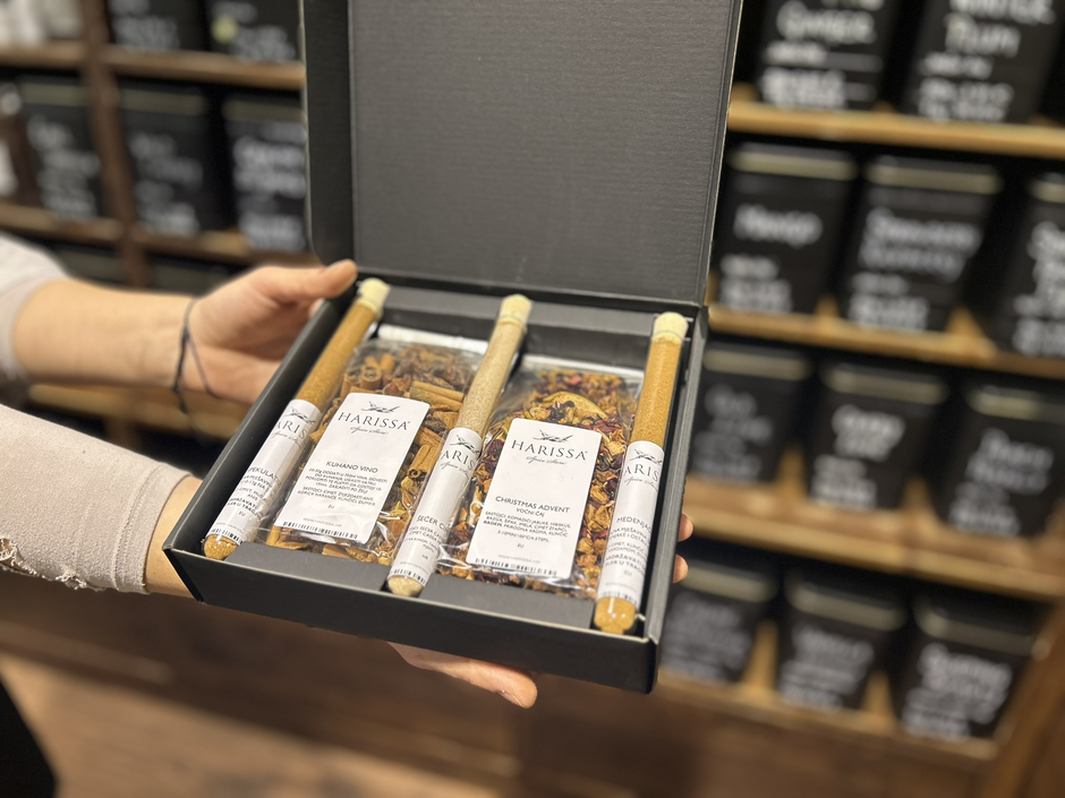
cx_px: 532
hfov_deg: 67.3
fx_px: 800
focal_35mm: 26
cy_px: 399
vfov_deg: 53.1
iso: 125
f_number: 1.5
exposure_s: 1/50
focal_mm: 5.7
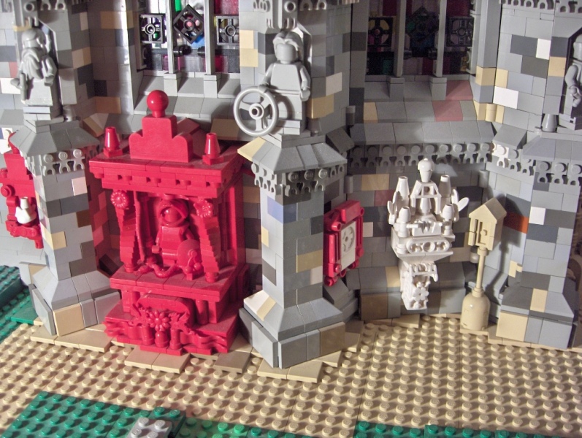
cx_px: 291
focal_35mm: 39
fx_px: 657
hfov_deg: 47.8
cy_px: 219
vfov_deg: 36.9
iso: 200
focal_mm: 8
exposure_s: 1/16.6
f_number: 2.8
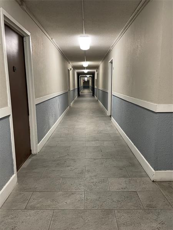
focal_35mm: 26
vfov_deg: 67.3
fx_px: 173
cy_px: 115
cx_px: 86
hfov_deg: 53.1
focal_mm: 4.2
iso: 200
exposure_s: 1/60
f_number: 1.6
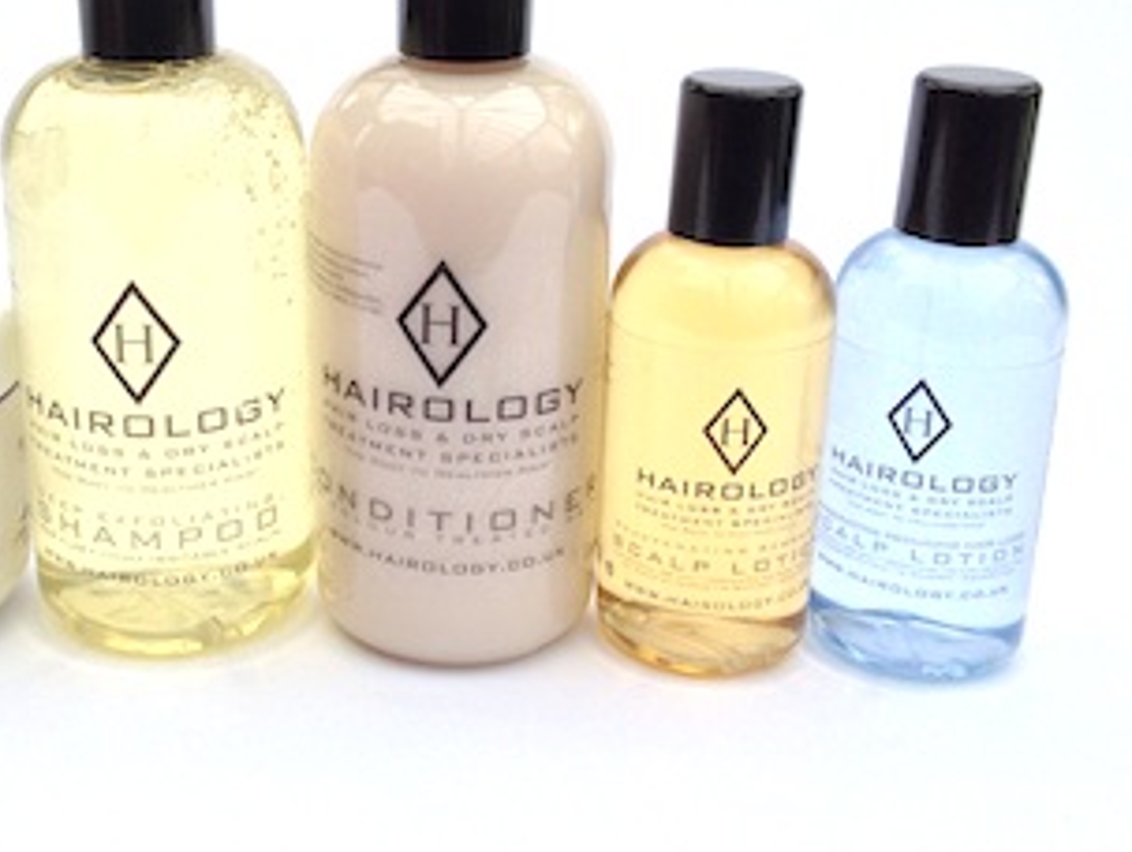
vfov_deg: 28.0
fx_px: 1703
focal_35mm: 52
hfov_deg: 36.5
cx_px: 392
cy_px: 310
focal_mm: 4.28
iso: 50
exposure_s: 1/134
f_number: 2.4
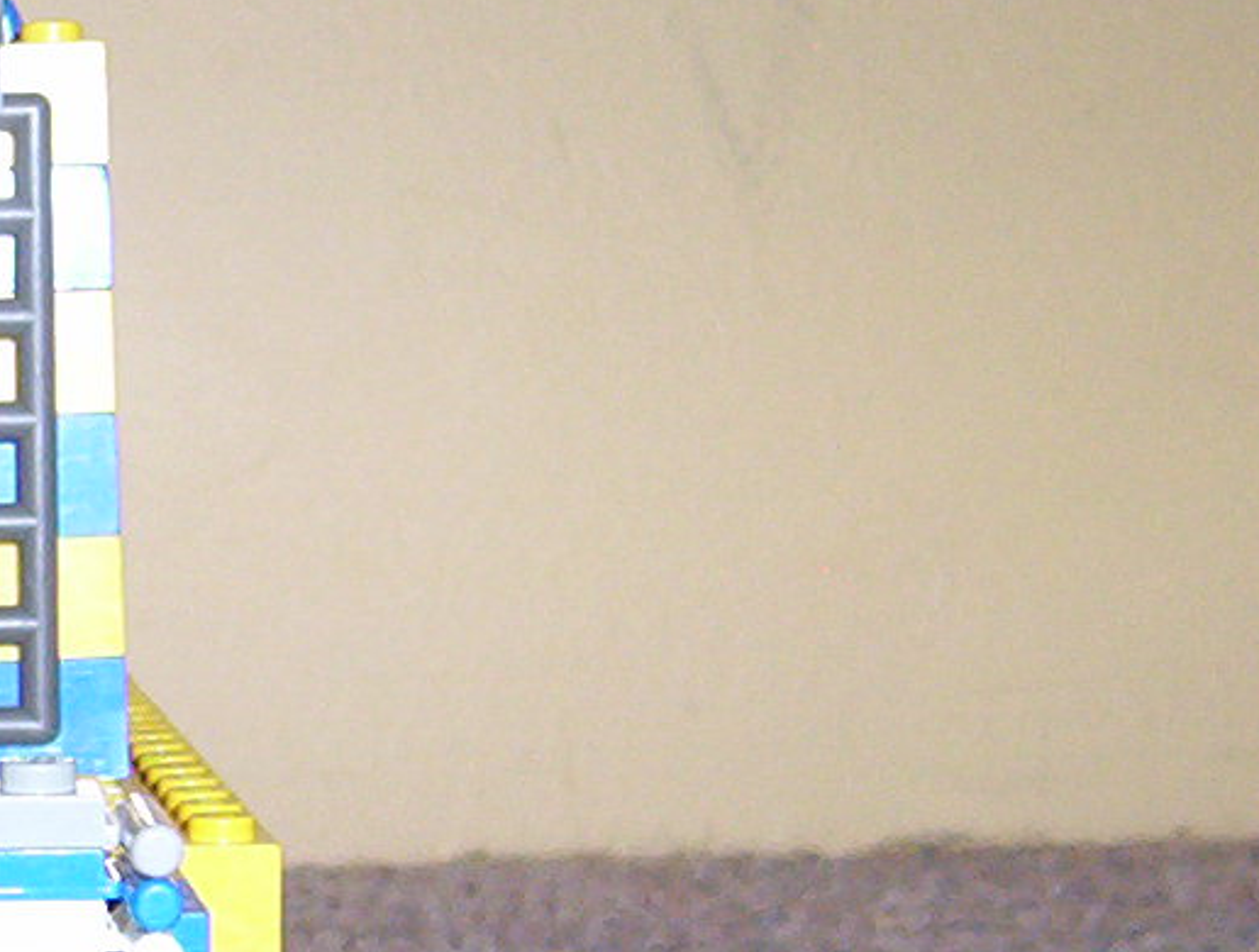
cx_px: -237
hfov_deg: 14.0
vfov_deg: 10.9
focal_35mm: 136
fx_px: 4960
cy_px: 664
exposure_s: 1/60
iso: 140
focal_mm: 5.77
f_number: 2.73
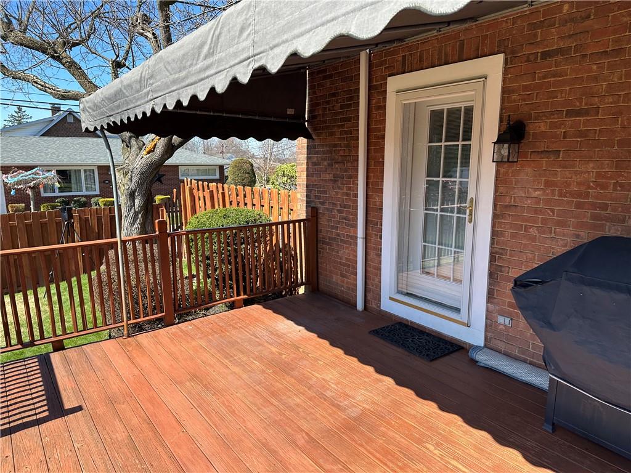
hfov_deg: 71.6
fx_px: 437
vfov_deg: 56.8
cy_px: 236
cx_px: 316
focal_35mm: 24
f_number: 1.78
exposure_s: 1/1453
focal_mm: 6.86
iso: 80
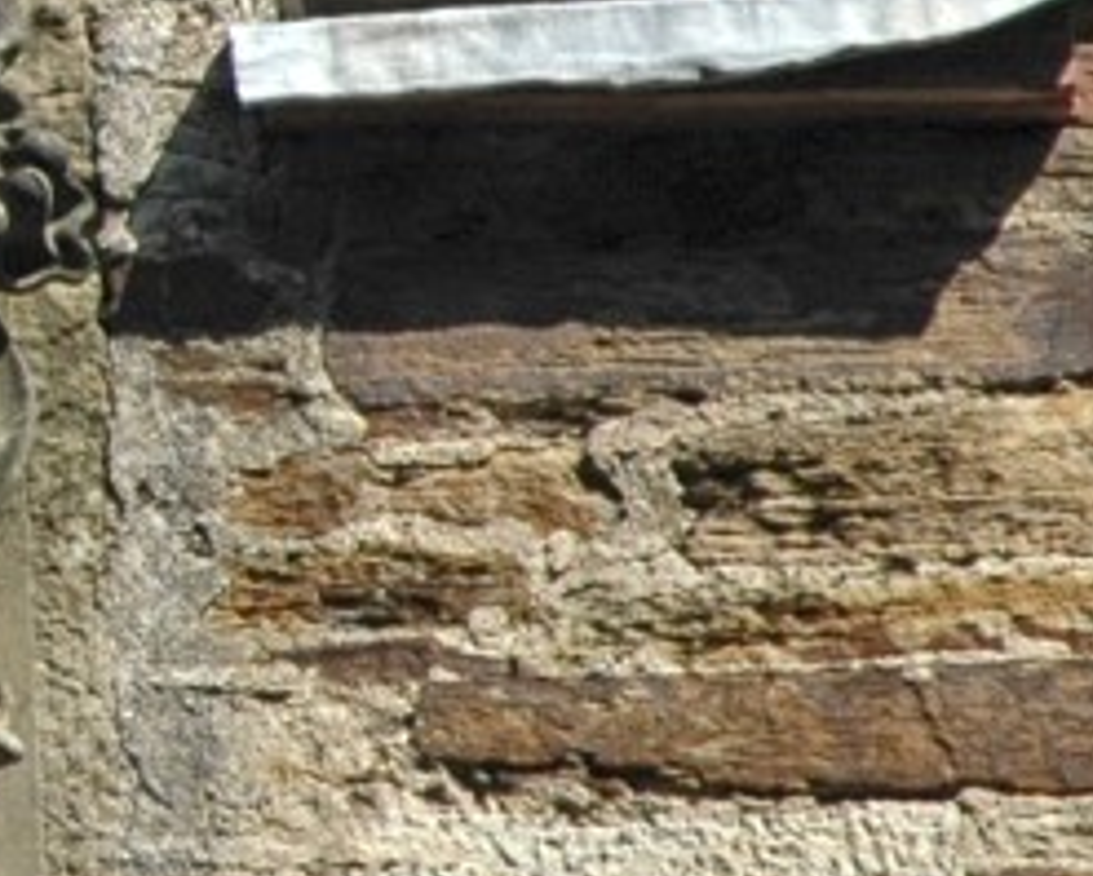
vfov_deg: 2.4
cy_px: -279
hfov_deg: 3.0
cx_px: -1151
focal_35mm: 647
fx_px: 20946
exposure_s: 1/250
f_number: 8
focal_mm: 70
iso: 200
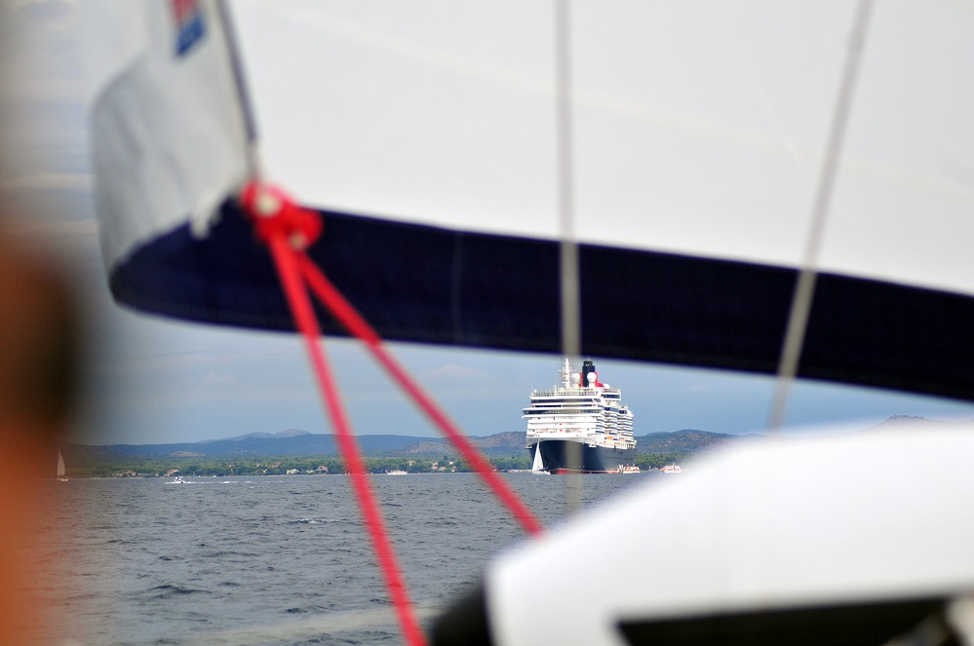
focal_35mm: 168
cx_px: 487
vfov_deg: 8.1
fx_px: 4539
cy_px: 323
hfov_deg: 12.2
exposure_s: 1/1600
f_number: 4.5
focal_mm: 112
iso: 320
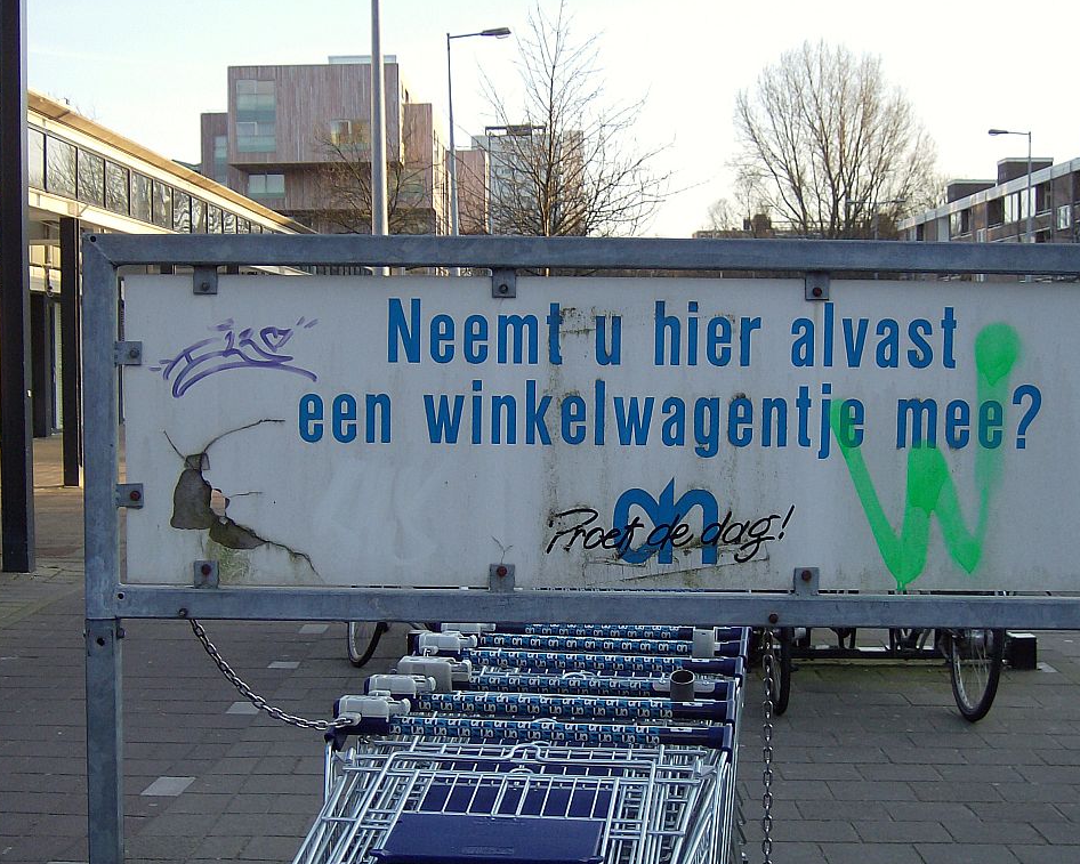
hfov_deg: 31.9
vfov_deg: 25.8
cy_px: 432
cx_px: 514
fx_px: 1886
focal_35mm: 59
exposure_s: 1/245
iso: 100
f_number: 3.4
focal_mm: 9.3
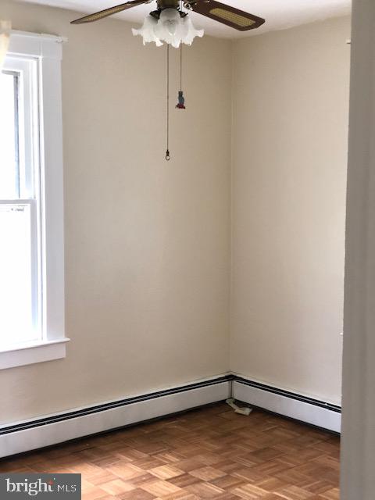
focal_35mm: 52
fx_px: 751
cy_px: 250
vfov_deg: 36.8
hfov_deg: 28.0
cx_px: 188
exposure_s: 1/30
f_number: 2.4
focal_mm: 6
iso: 125
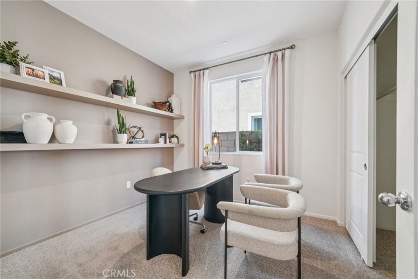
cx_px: 209
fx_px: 162
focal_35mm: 14
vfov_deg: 81.2
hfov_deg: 104.3
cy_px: 140
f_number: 8
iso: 400
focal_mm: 14
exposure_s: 1/15
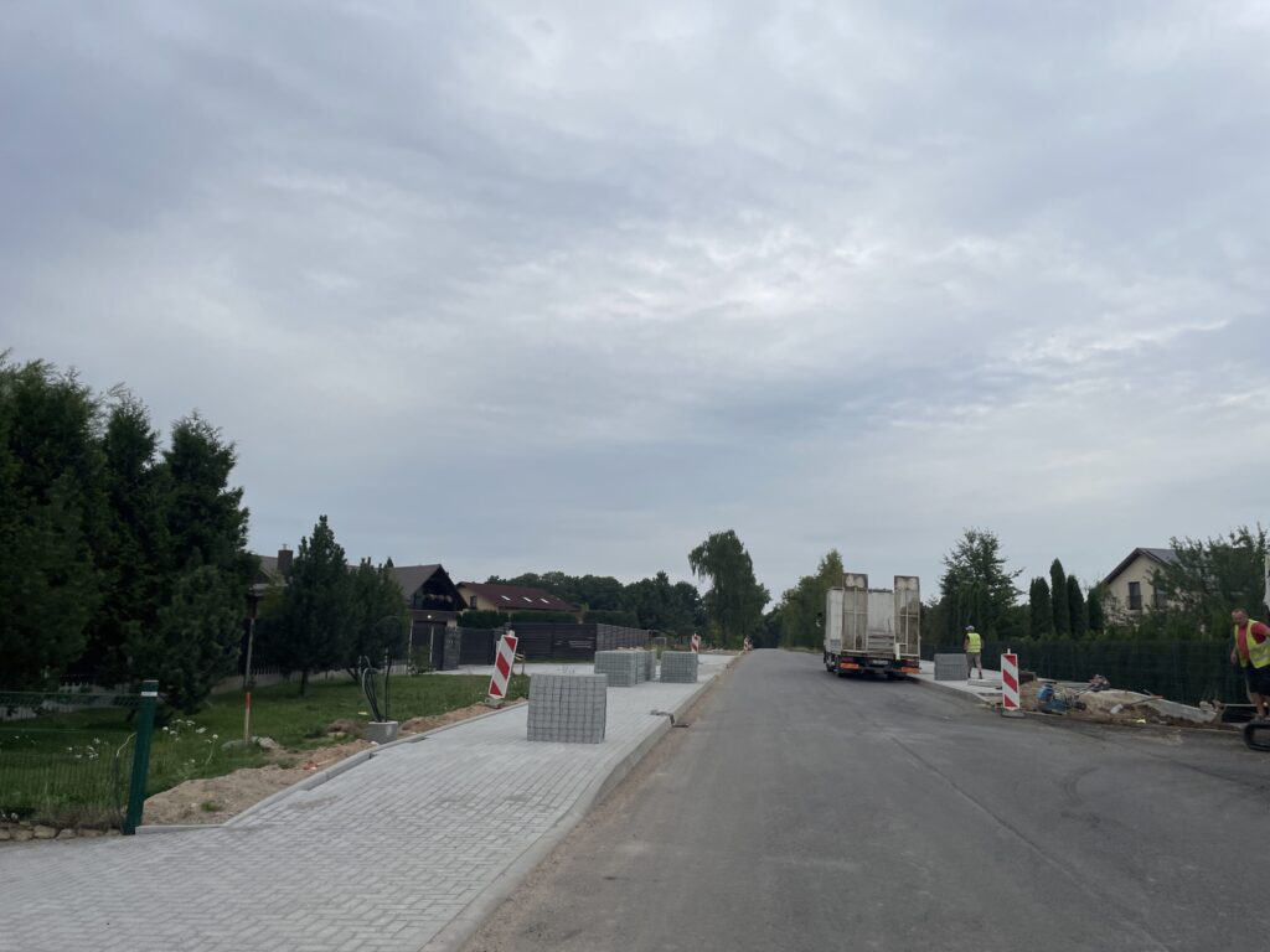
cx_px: 635
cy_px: 476
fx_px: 954
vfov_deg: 53.1
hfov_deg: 67.3
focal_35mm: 26
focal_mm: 4.2
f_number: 1.6
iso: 32
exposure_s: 1/4132
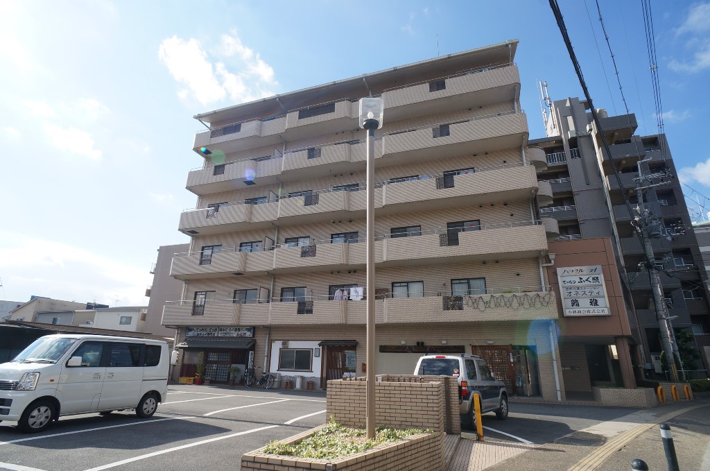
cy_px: 236
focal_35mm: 24
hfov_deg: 73.8
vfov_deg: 53.0
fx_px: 473
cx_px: 355
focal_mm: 16
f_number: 9
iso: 100
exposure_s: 1/100
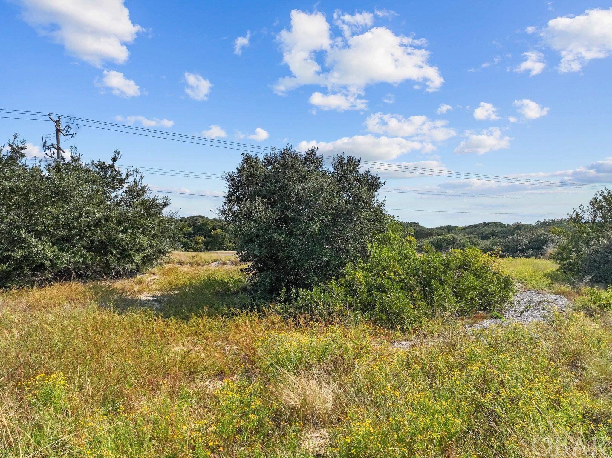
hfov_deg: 71.6
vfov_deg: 56.8
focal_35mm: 24
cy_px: 229
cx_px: 306
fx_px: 424
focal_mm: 12.29
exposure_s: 1/5000
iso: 200
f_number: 2.8
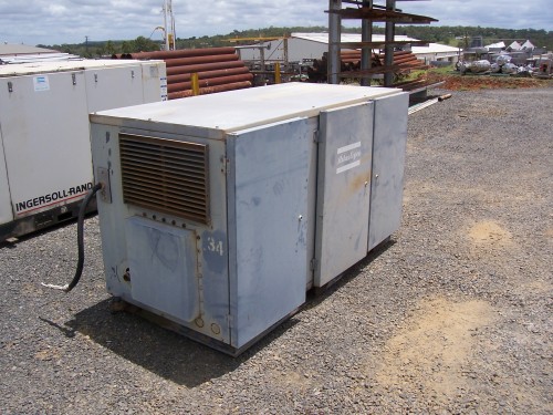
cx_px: 276
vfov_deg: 41.8
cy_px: 208
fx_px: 543
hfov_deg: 54.0
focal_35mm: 34
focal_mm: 5.6
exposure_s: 1/741
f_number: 5.23
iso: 80
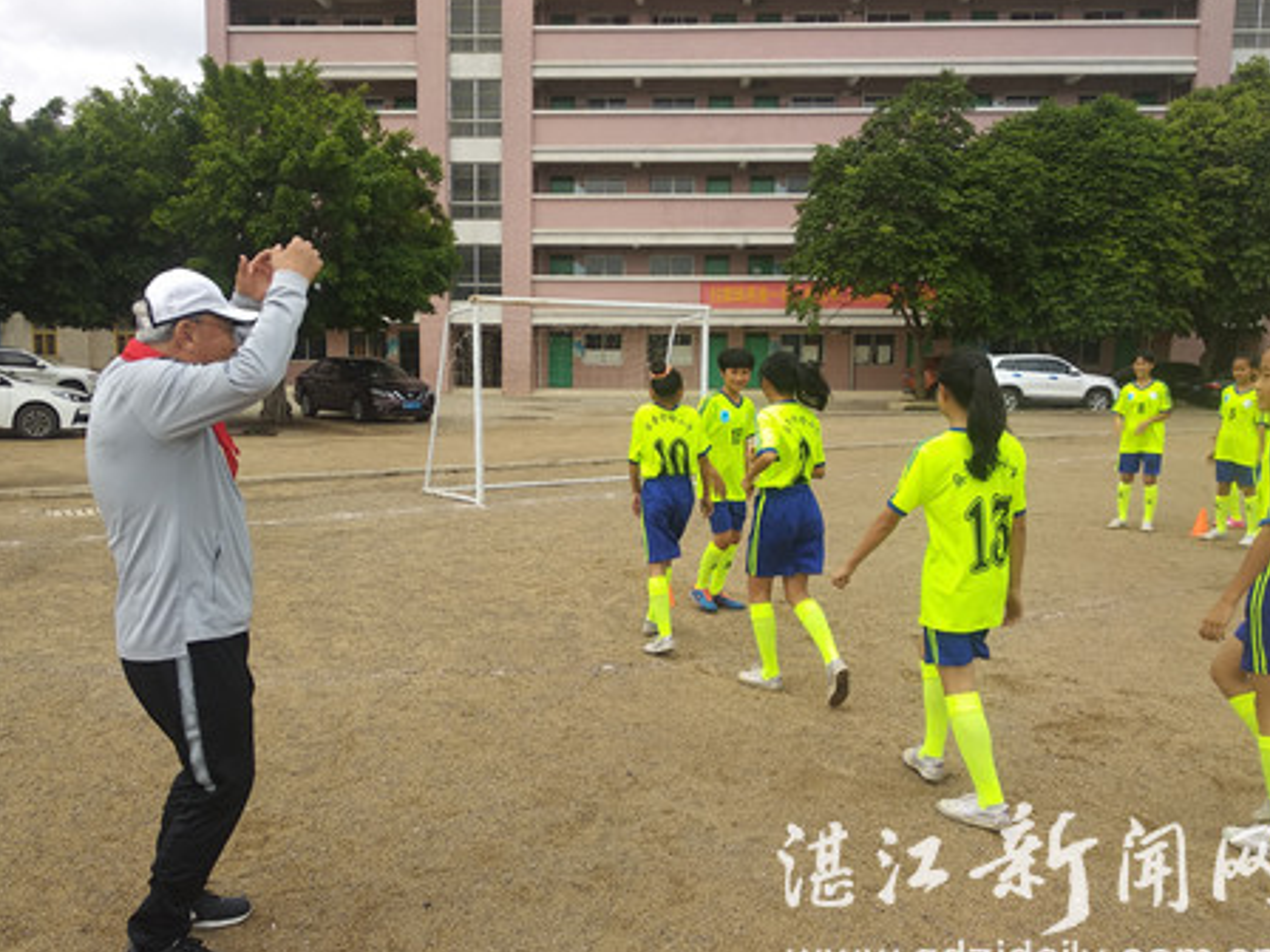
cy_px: 492
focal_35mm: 29
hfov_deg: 61.6
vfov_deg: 48.2
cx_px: 609
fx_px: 1064
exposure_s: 1/564
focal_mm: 3.81
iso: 100
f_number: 2.2
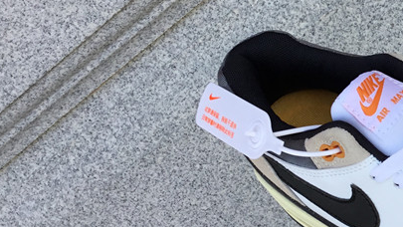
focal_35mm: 75
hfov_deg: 26.2
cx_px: 436
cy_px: 120
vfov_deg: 16.1
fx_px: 802
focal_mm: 3.3
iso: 25
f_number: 2.4
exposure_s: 1/245
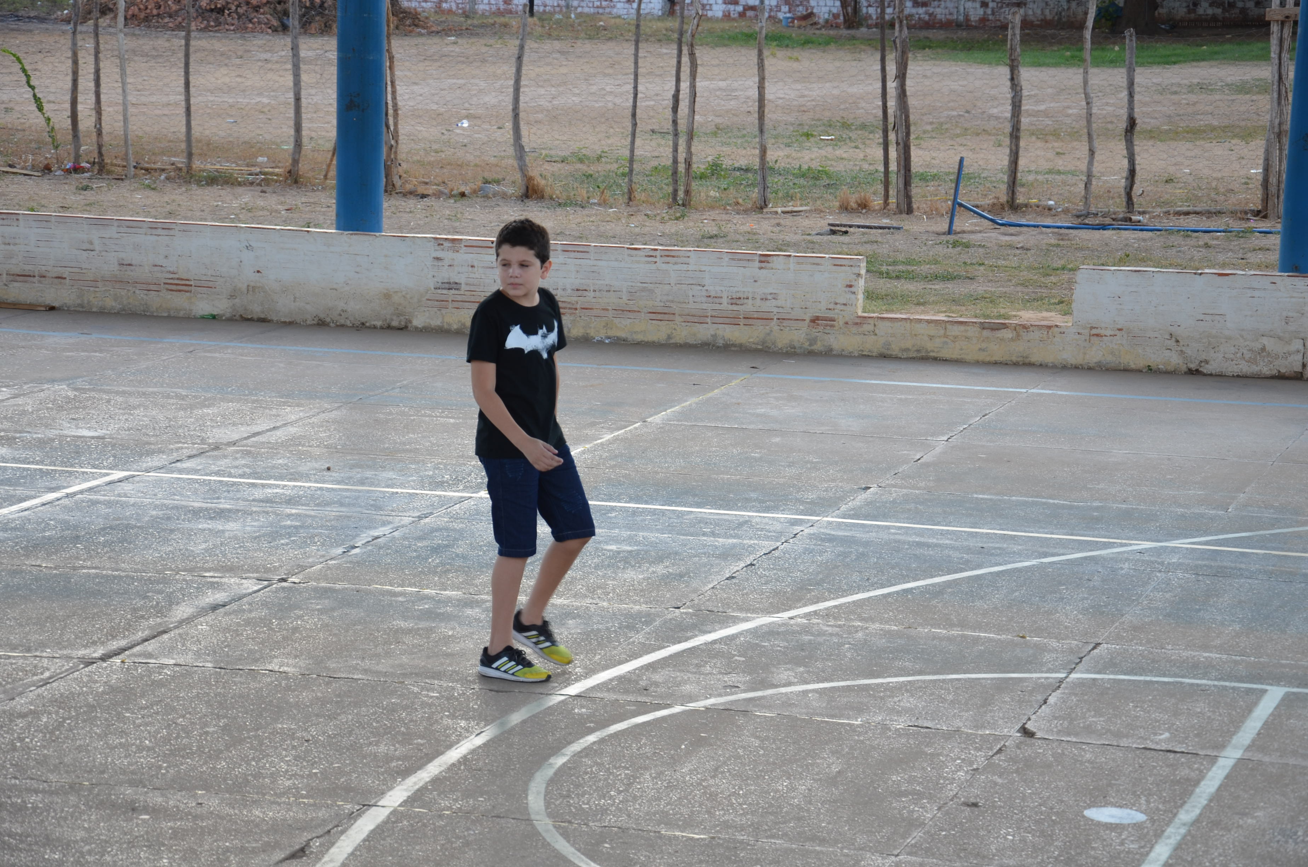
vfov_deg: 13.8
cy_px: 434
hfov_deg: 20.7
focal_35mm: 99
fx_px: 3590
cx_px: 654
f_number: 6.3
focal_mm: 66
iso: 200
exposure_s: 1/160
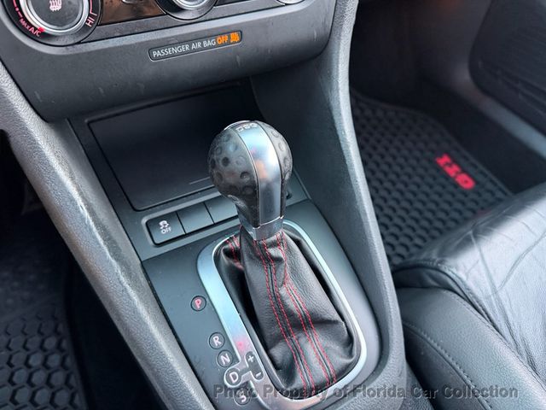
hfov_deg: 71.6
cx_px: 273
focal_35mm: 24
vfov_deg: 56.8
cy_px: 205
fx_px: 379
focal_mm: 6.76
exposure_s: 1/50
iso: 800
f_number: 1.78
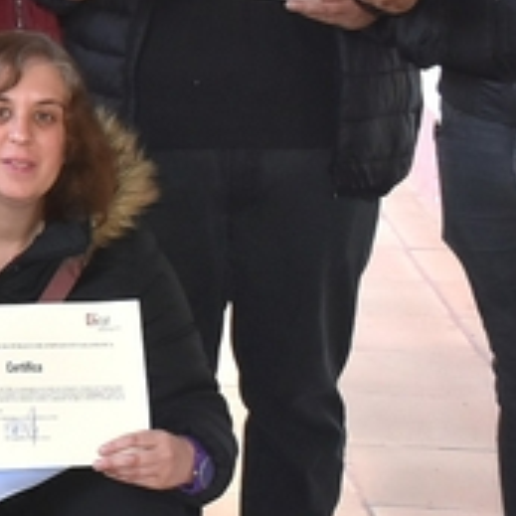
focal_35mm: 159
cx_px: -540
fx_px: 2681
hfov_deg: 10.1
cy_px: 122
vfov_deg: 11.0
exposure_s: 1/125
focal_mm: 24
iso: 800
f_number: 5.6
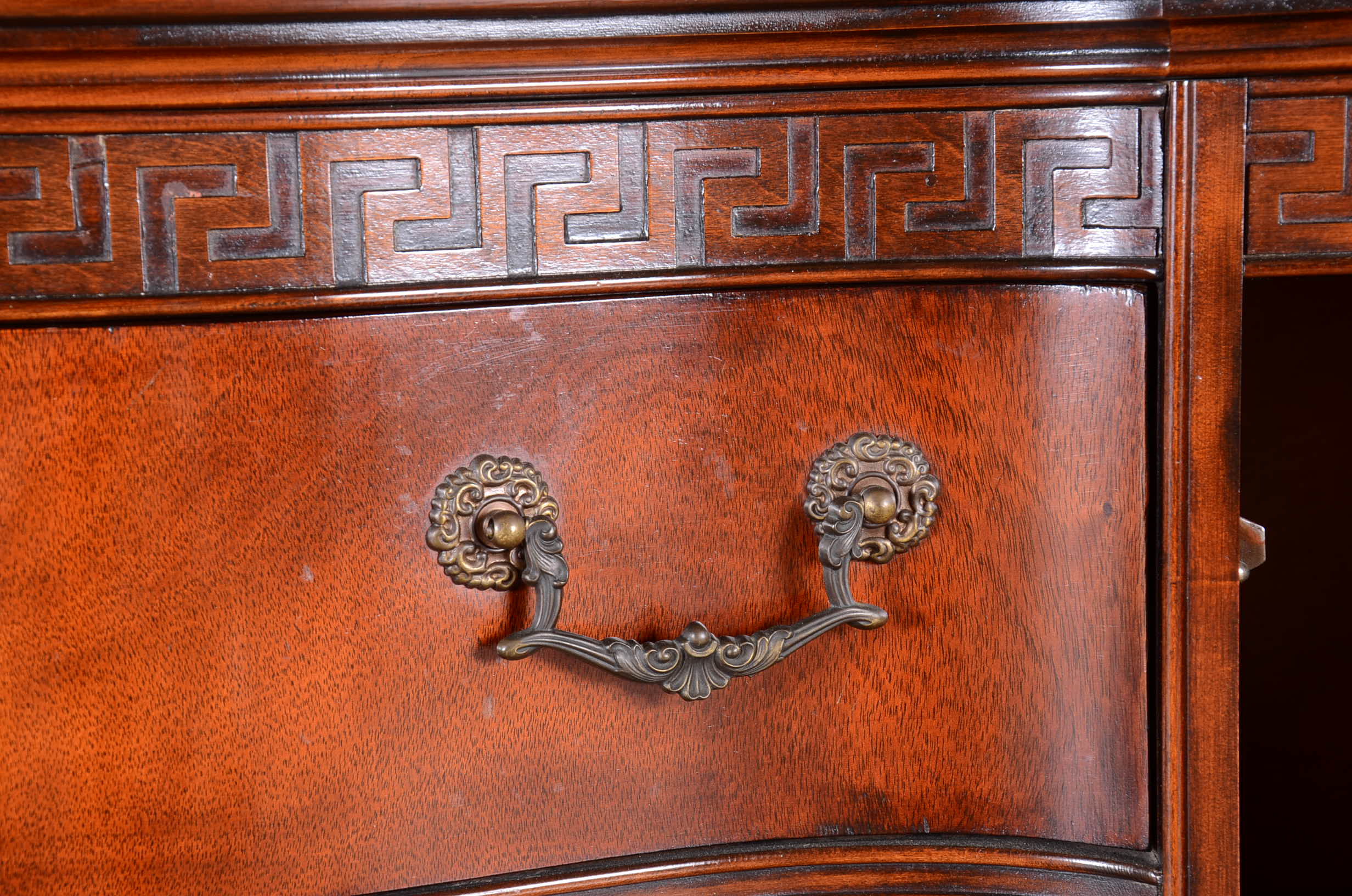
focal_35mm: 87
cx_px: 676
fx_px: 3261
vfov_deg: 15.6
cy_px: 448
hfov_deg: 23.4
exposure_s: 1/125
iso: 125
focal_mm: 58
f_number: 8
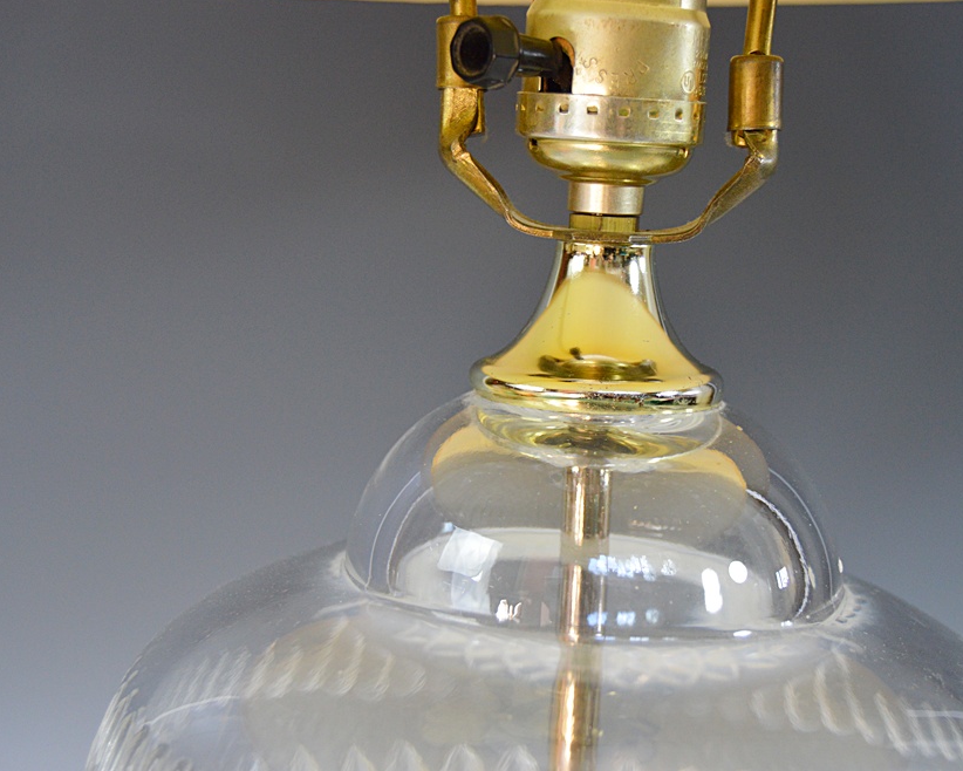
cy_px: 383
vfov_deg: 23.5
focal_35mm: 65
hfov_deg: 29.1
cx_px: 523
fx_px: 1853
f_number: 4.8
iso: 900
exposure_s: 1/60
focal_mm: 38
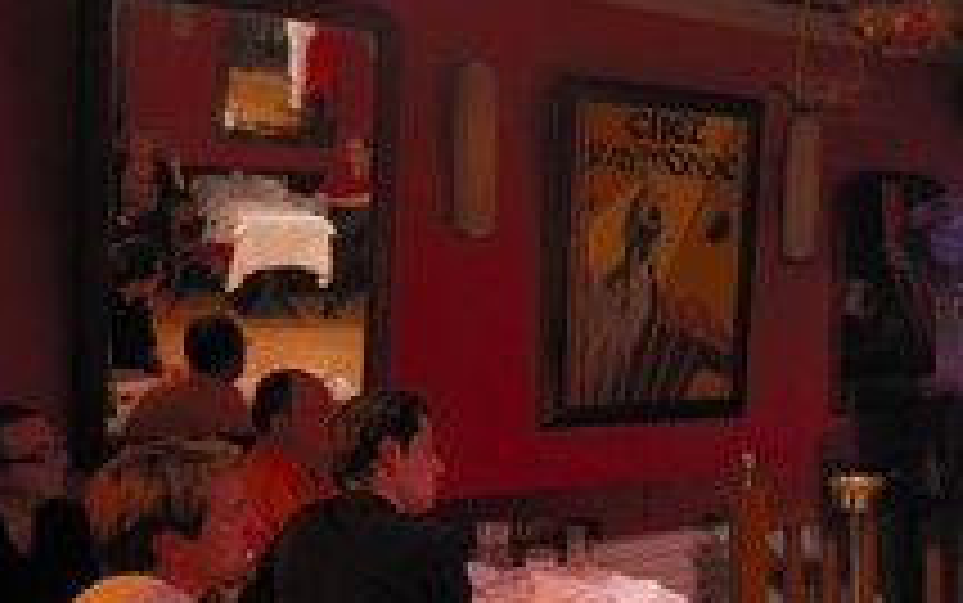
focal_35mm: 42
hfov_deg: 44.4
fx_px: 1103
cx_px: 799
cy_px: 338
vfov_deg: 30.6
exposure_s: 1/10
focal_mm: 14
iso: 200
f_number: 5
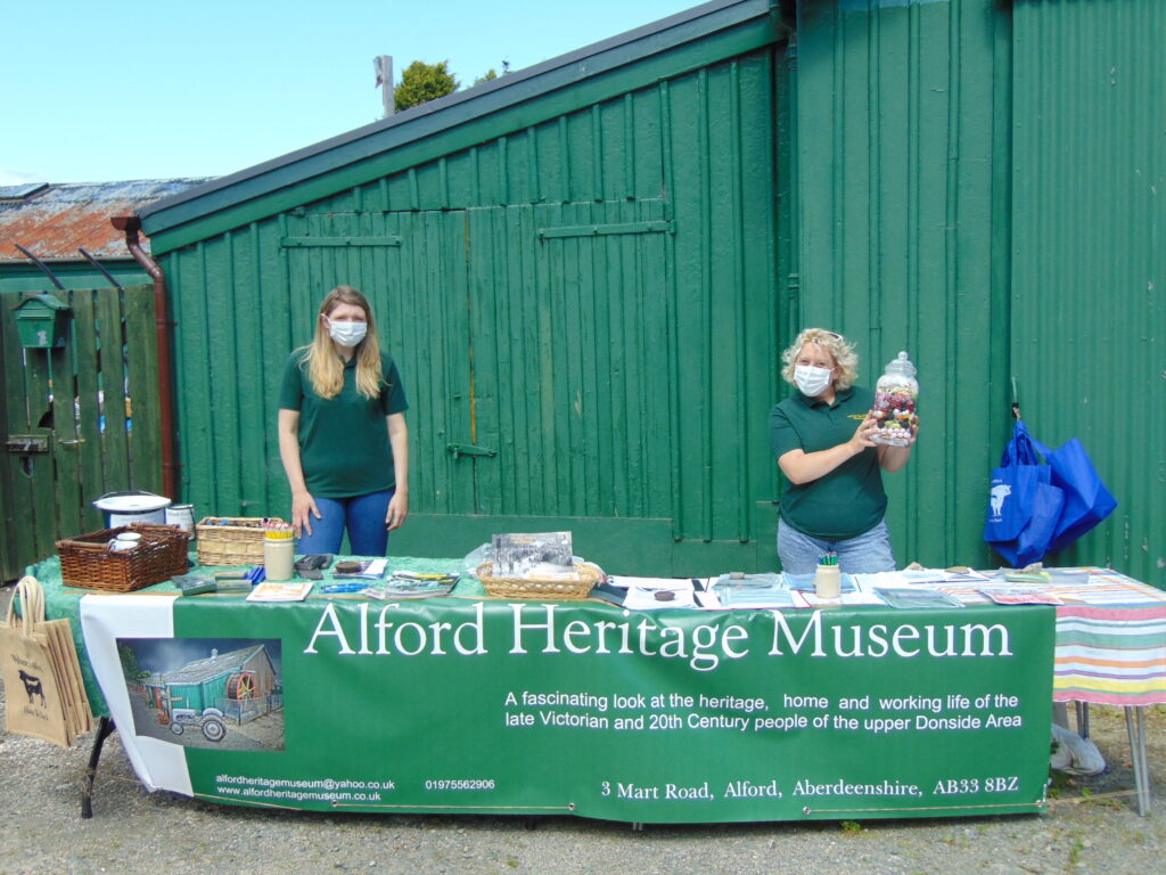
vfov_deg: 36.8
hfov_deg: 47.9
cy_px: 438
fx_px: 1314
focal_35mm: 39
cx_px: 583
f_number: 3.3
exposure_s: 1/400
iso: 80
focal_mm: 6.9
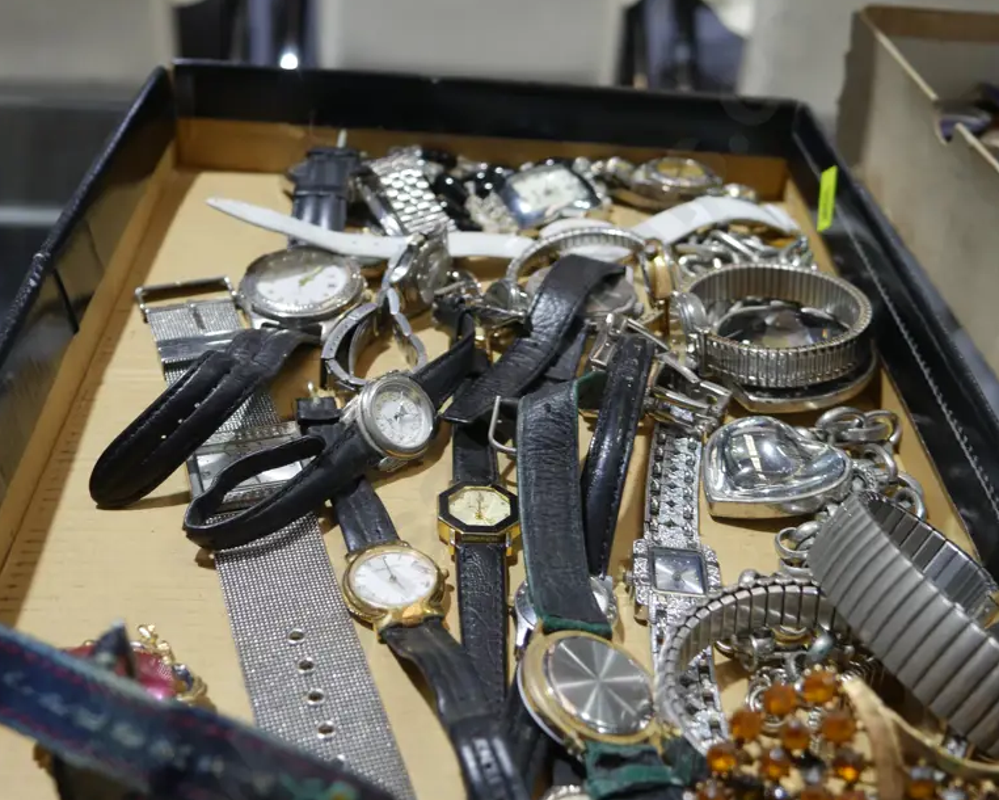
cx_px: 498
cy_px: 429
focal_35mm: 42
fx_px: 1242
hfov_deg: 43.8
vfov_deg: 35.7
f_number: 3.6
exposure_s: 1/60
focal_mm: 16
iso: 320
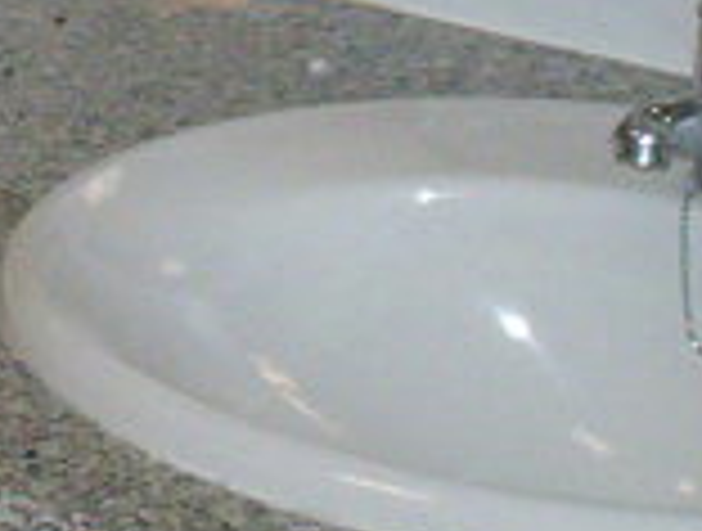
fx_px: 4048
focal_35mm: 199
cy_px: -612
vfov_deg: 7.2
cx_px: -292
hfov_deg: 9.7
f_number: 4.5
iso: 140
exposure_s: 1/60
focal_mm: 4.99
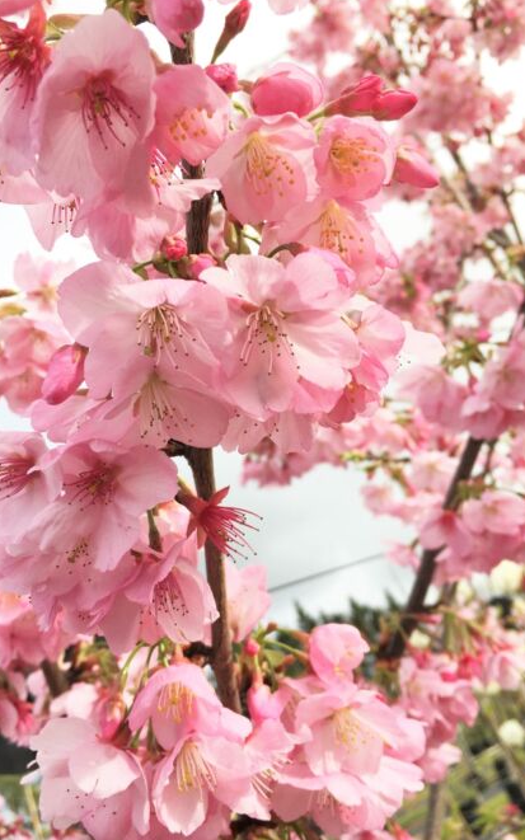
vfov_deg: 61.2
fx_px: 710
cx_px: 250
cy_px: 420
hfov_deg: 40.6
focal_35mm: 31
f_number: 2.2
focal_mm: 4.15
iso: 25
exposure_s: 1/578
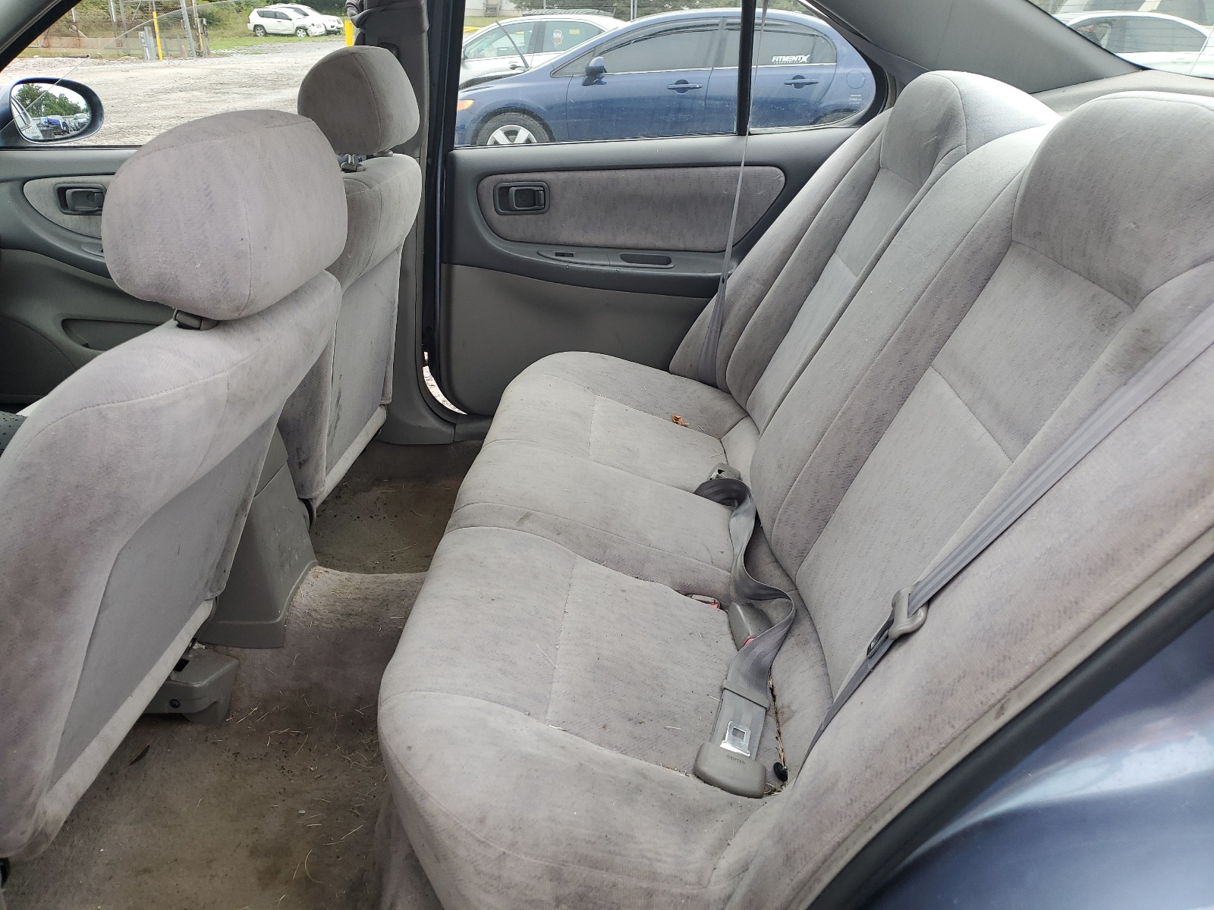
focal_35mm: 26
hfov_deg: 67.3
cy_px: 455
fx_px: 912
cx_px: 607
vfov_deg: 53.1
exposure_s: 1/370
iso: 50
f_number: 1.5
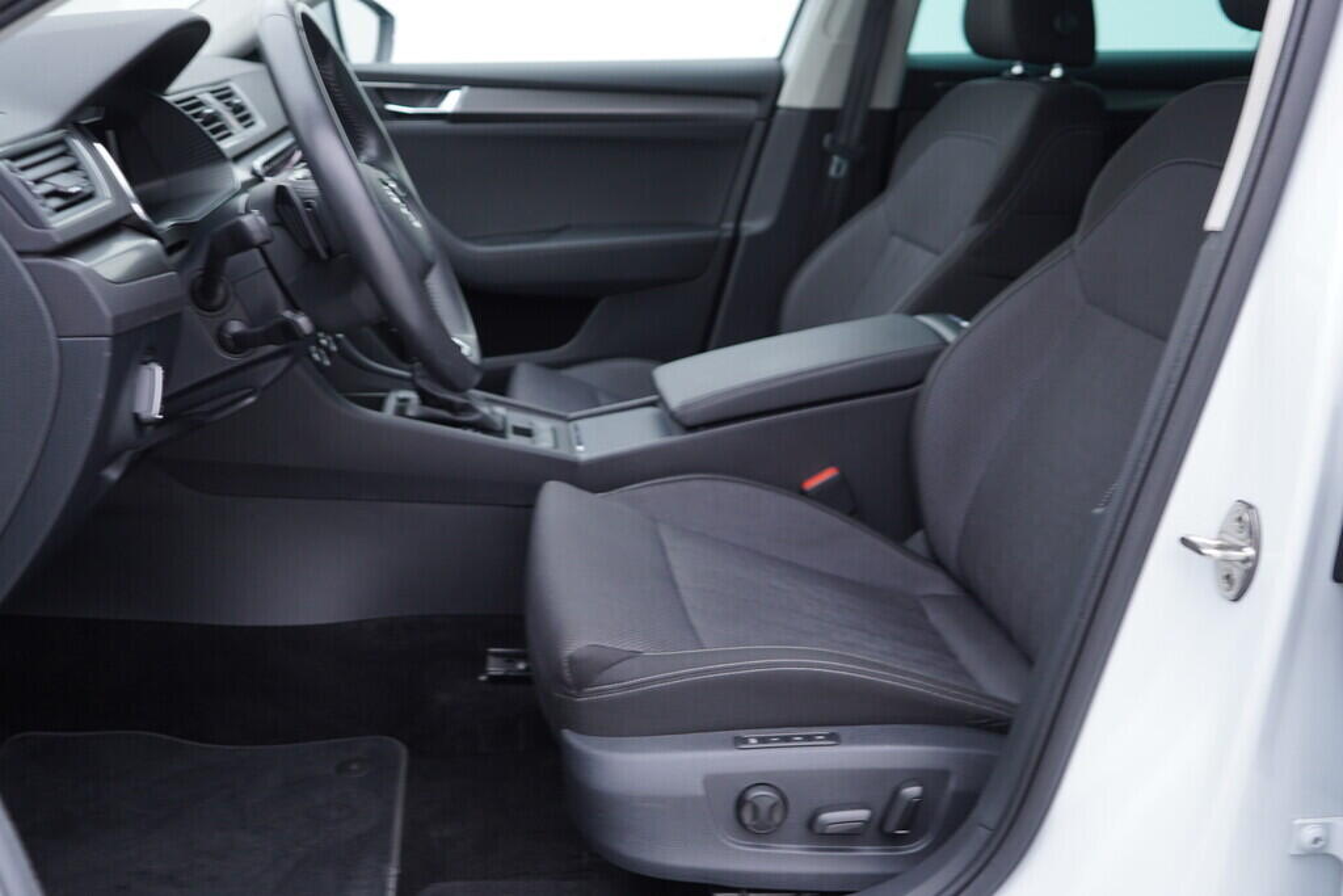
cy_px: 448
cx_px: 672
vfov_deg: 36.9
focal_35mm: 36
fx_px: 1343
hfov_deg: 53.1
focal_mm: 24
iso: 160
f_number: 2.8
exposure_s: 1/40
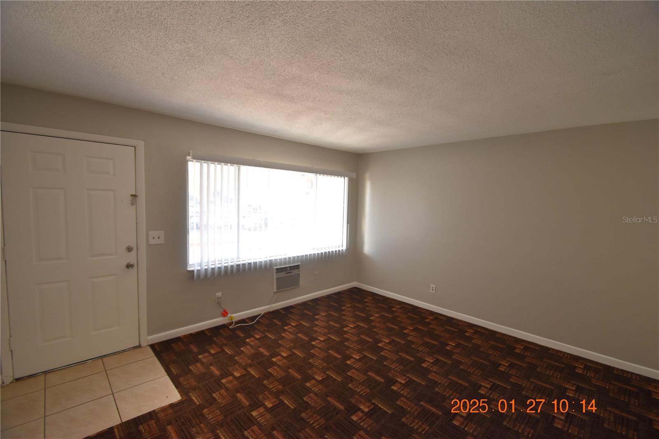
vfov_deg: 77.3
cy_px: 220
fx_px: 275
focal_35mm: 15
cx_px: 330
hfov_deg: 100.4
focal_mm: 10
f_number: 5
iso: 800
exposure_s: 1/100
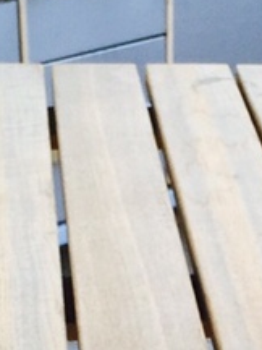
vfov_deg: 12.1
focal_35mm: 155
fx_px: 1564
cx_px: 256
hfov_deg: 9.5
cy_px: 552
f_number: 2.2
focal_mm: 4.15
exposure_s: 1/60
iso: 32
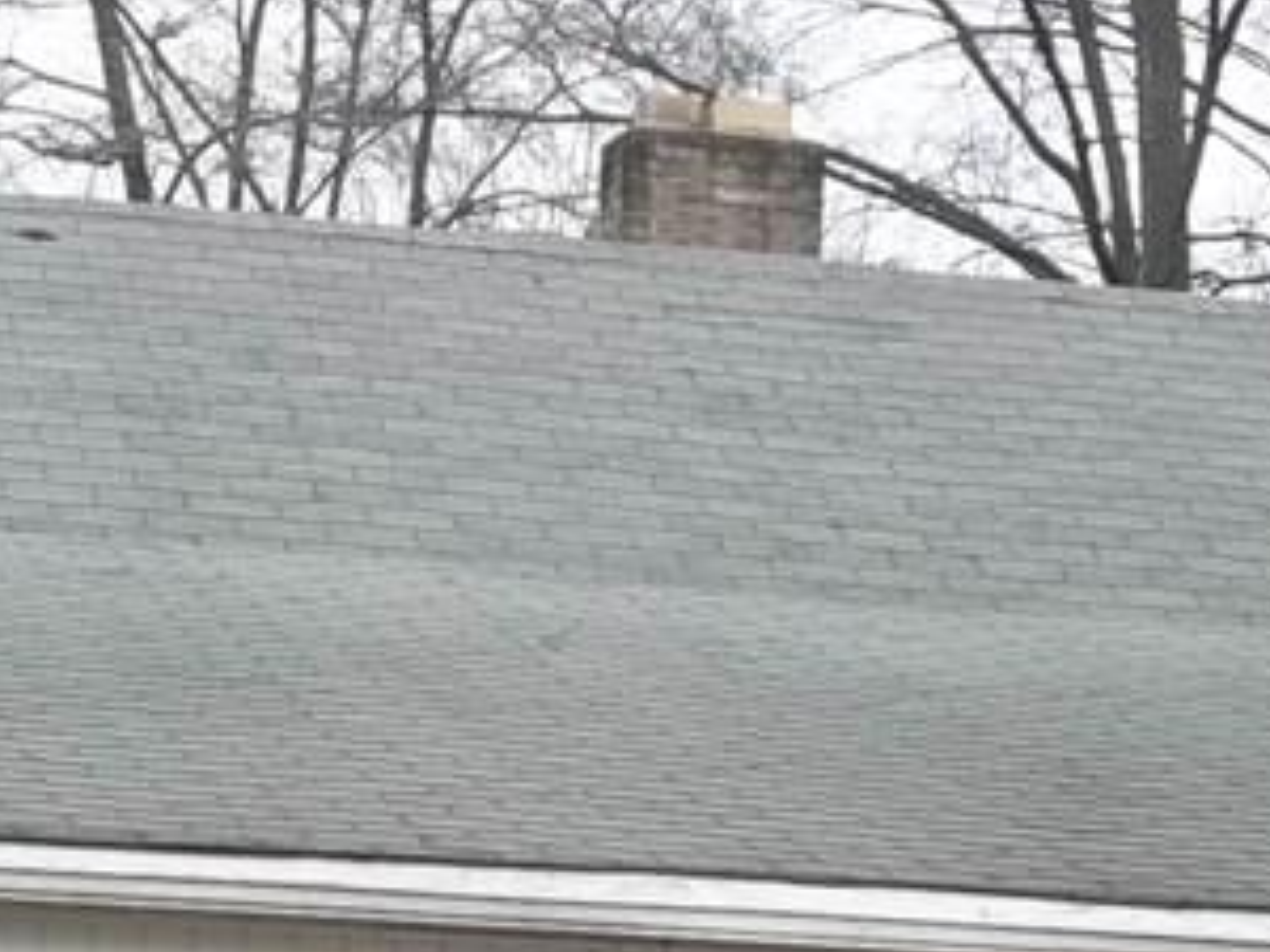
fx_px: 5503
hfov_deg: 13.1
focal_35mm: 150
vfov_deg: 9.7
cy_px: 1329
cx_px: 182
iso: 80
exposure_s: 1/125
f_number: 4.5
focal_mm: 7.8
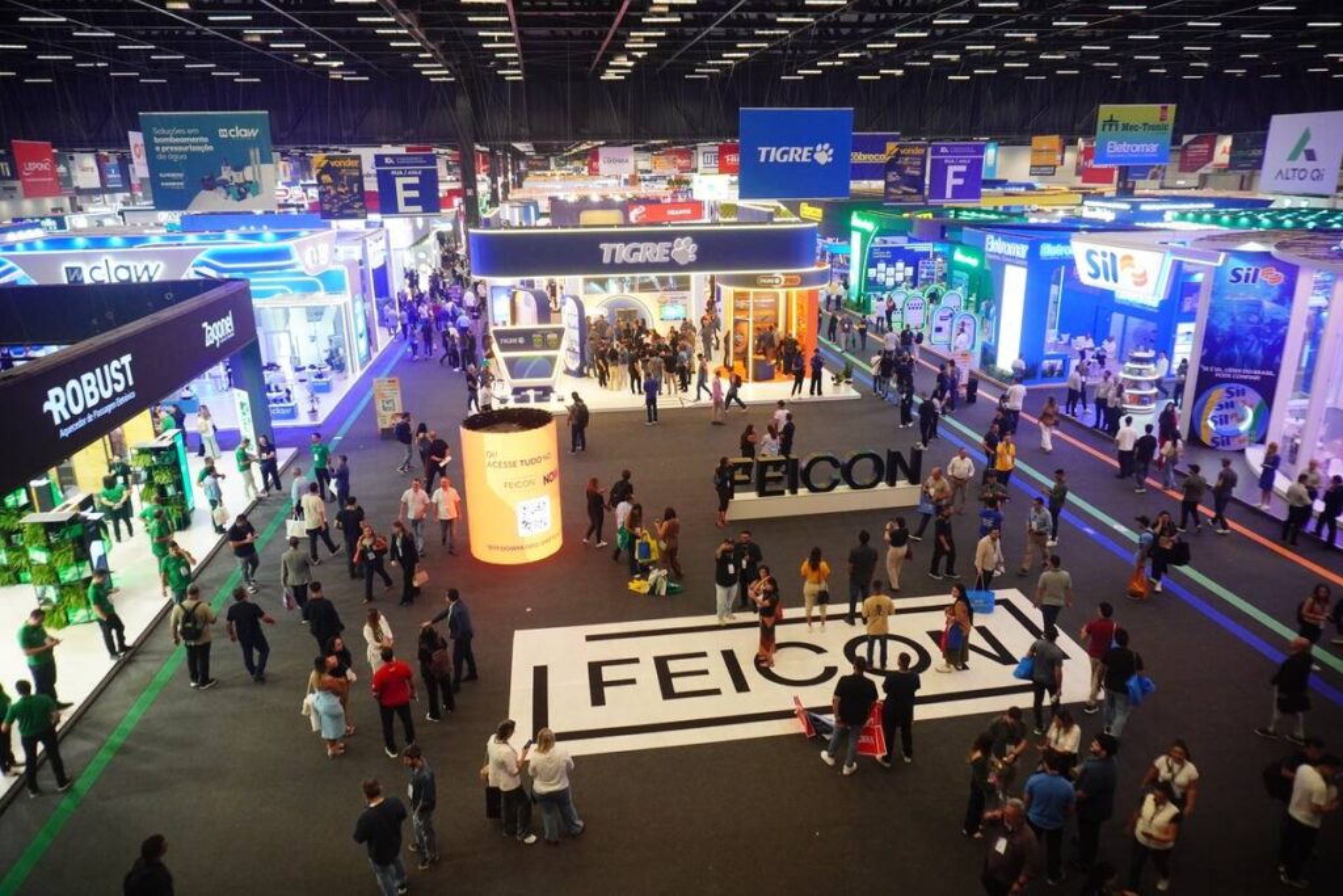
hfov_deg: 73.7
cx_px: 672
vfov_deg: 53.1
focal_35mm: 24
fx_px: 895
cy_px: 448
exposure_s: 1/125
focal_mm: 16
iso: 1250
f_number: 3.5
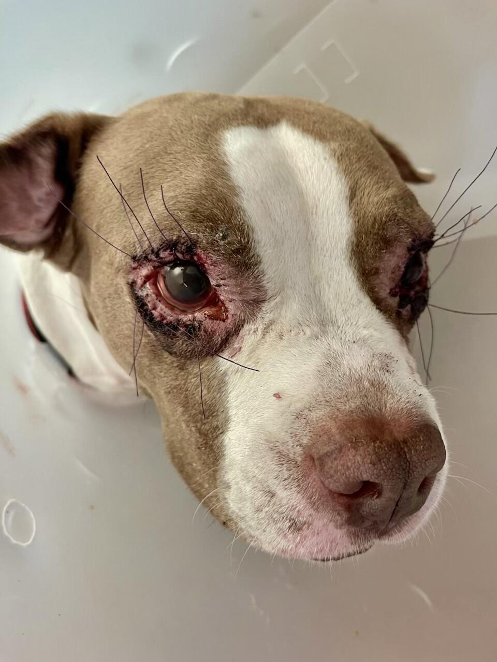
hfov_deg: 54.9
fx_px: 479
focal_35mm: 25
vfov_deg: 69.4
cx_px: 248
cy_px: 331
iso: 200
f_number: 1.6
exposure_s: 1/60
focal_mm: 5.1
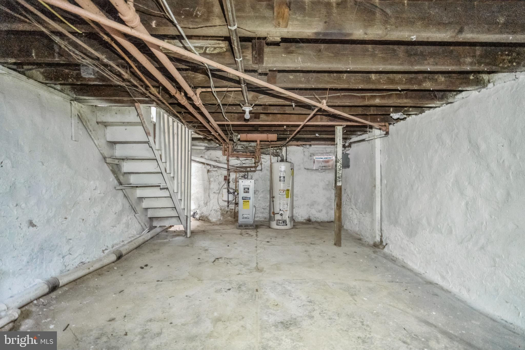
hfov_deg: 96.7
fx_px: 233
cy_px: 175
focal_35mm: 16
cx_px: 262
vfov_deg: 73.7
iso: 3200
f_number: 4
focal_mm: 16
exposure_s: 1/8
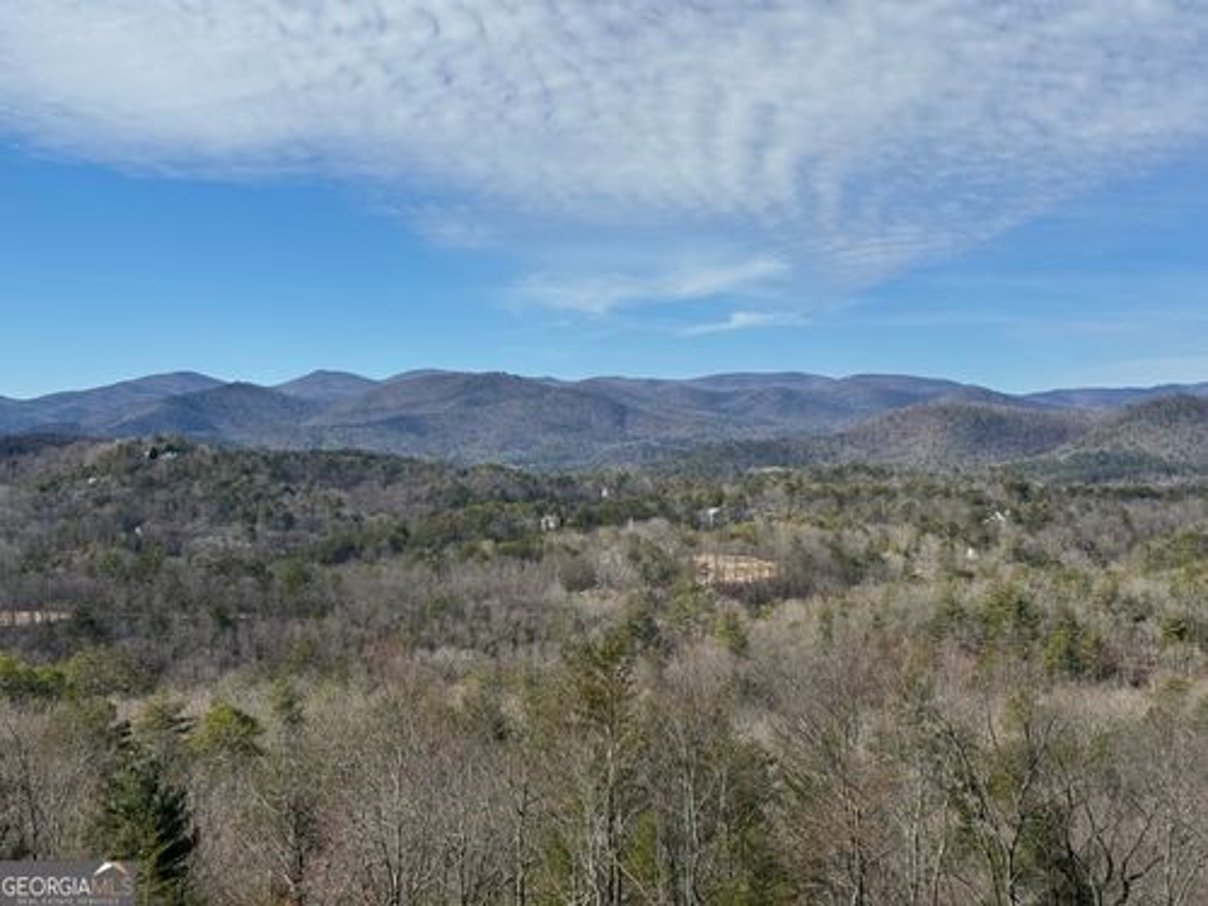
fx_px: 1675
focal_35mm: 48
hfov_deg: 39.7
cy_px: 453
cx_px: 604
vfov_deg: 30.3
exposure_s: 1/6410
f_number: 1.78
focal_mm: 6.76
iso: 64
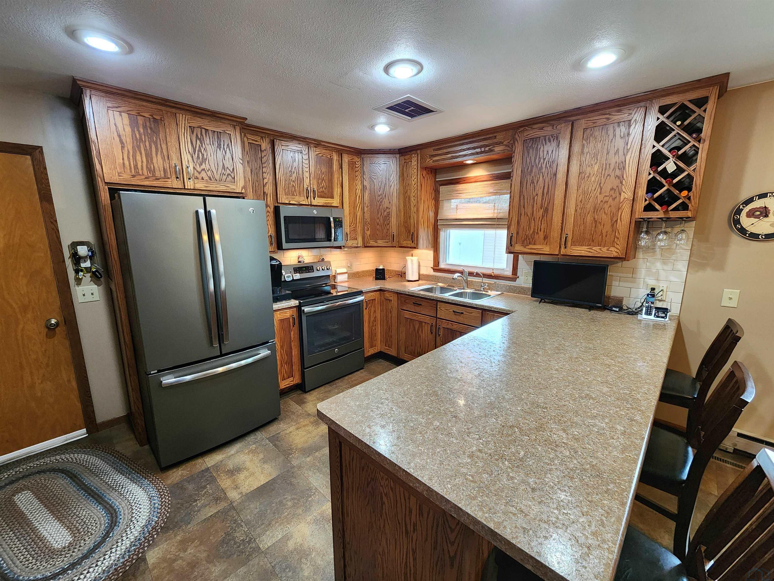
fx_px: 291
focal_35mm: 13
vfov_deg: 89.9
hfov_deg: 106.2
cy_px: 290
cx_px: 387
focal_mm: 2.2
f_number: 2.2
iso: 320
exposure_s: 1/40
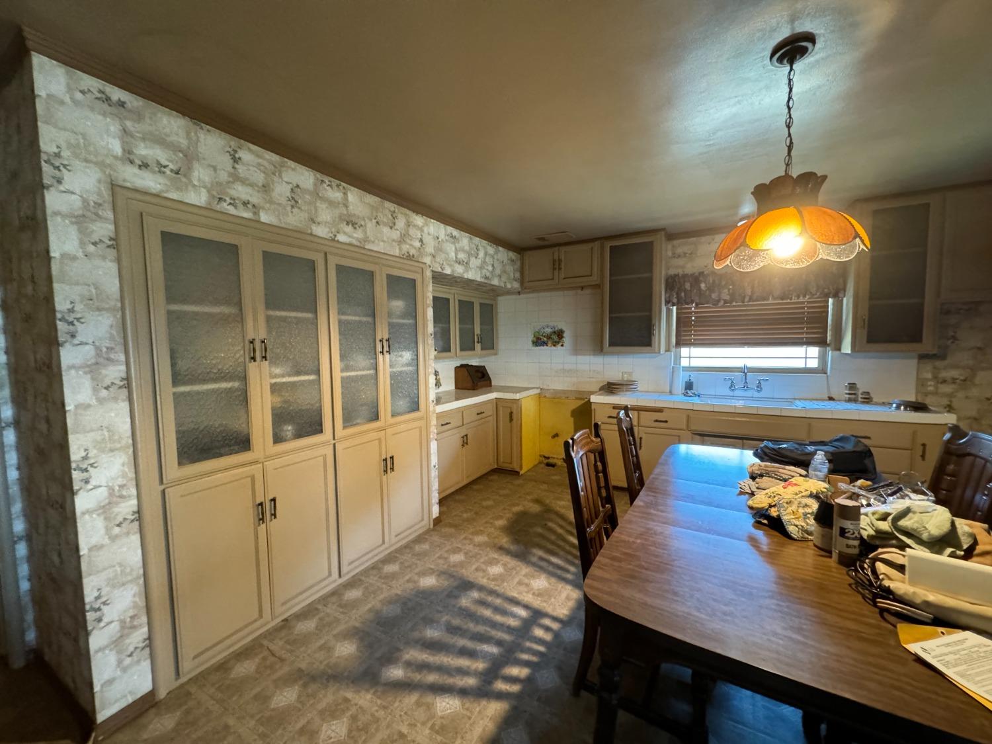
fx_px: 401
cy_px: 372
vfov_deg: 85.7
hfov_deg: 102.1
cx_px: 496
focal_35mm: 14
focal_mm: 2.22
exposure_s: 1/60
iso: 1000
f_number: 2.2
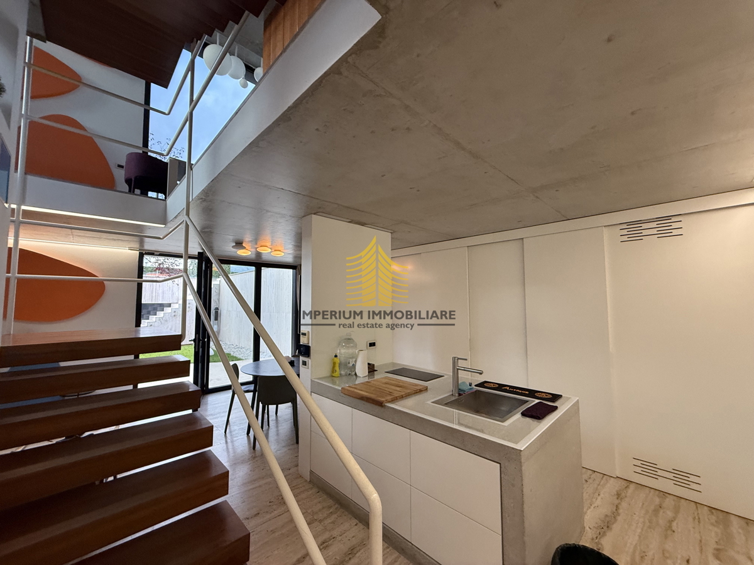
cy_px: 282
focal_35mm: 14
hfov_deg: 102.1
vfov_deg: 85.7
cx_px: 377
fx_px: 305
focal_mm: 2.22
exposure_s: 1/50
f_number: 2.2
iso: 250
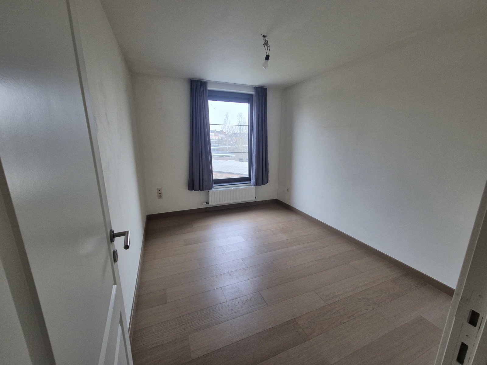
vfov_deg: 89.9
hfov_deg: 106.2
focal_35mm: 13
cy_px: 182
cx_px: 244
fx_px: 183
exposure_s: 1/50
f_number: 2.2
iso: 320
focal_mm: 2.2
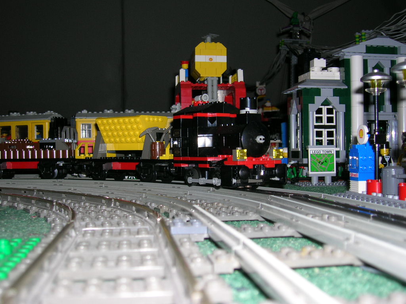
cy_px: 152
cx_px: 203
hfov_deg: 44.8
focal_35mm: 42
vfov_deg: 34.3
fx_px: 493
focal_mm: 7
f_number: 3.1
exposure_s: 1/60.1
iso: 50
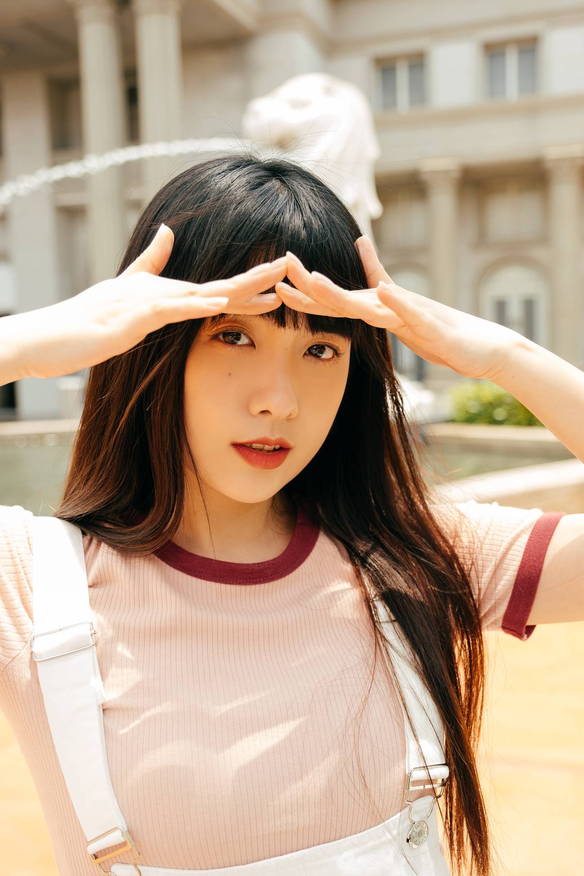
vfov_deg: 51.9
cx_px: 292
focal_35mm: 37
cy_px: 438
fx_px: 900
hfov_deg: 35.9
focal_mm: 24.9
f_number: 2.8
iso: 100
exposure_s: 1/550
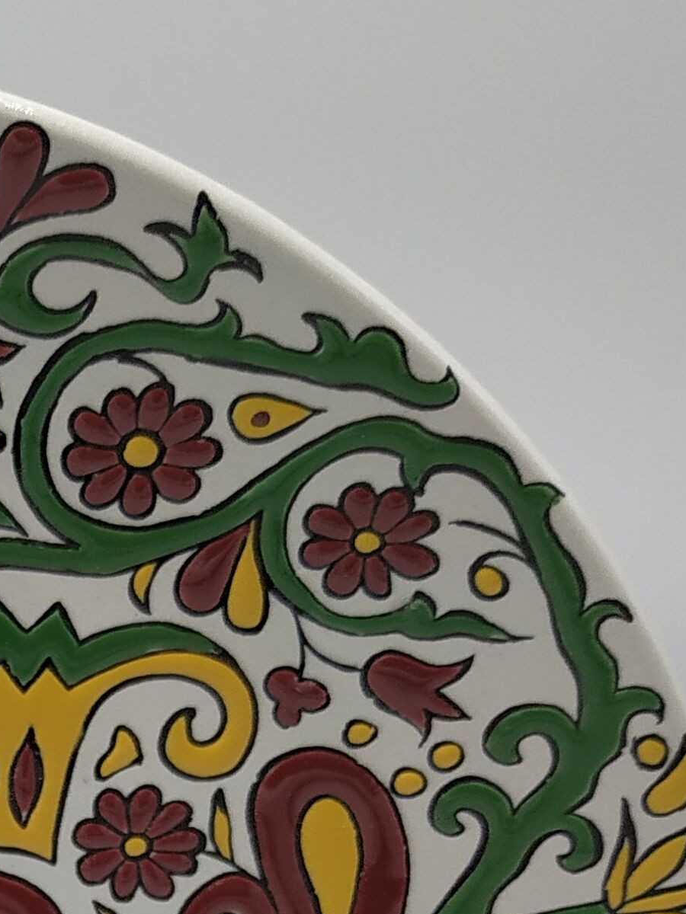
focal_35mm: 80
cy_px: 1169
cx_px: -278
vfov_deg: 22.1
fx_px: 2114
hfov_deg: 17.0
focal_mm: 3.94
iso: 100
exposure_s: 1/358
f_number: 1.9
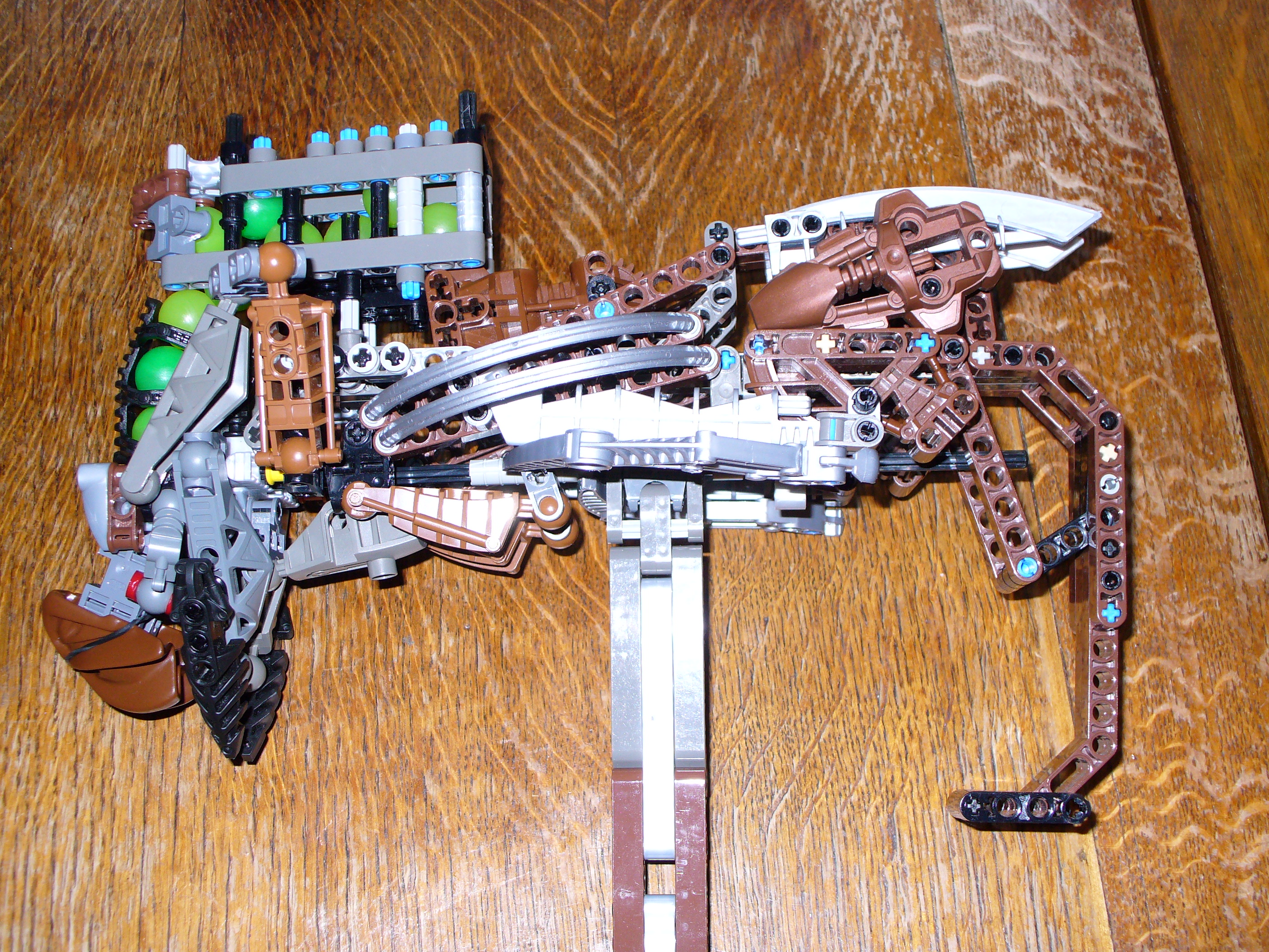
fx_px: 1540
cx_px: 634
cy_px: 476
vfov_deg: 34.3
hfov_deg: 44.8
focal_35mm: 42
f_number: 2.9
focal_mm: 7
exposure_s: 1/30
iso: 100
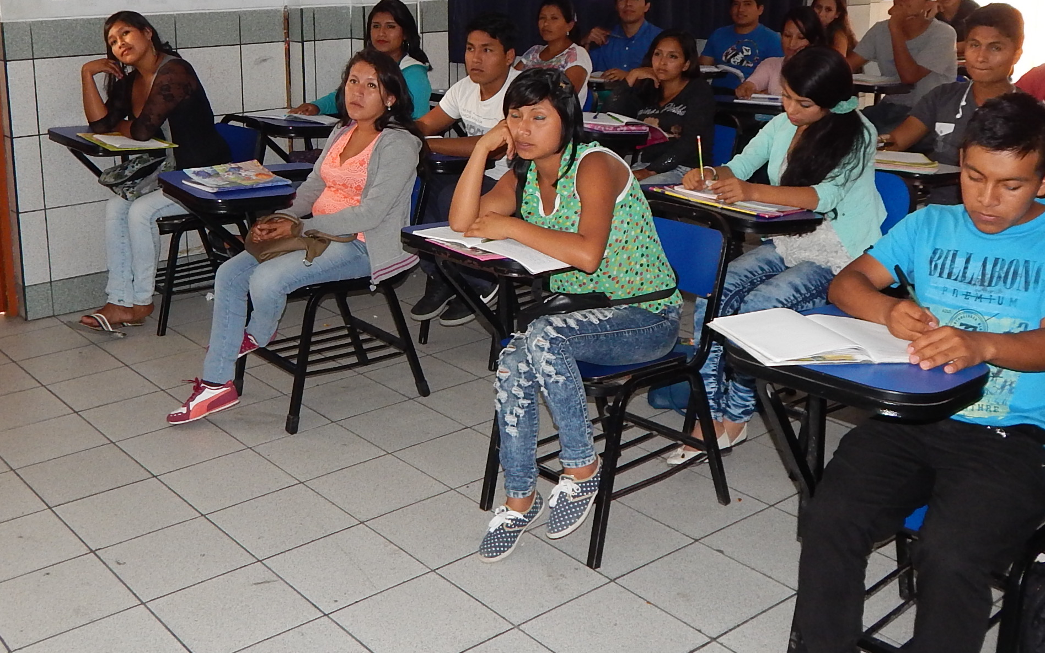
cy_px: 169
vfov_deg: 30.1
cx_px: 441
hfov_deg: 47.0
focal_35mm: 42
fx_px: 1196
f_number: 3
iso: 200
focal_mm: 4
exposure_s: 1/30
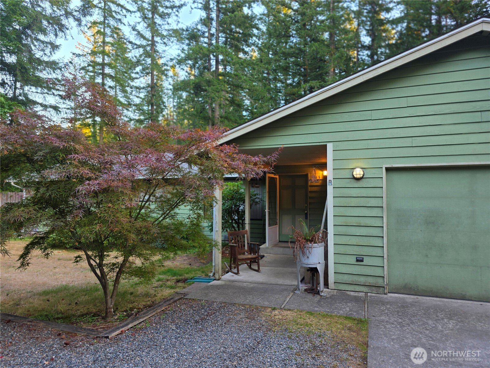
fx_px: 326
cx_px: 245
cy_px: 184
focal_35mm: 23
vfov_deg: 58.9
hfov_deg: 73.9
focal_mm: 6.3
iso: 80
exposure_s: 1/120
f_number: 1.7
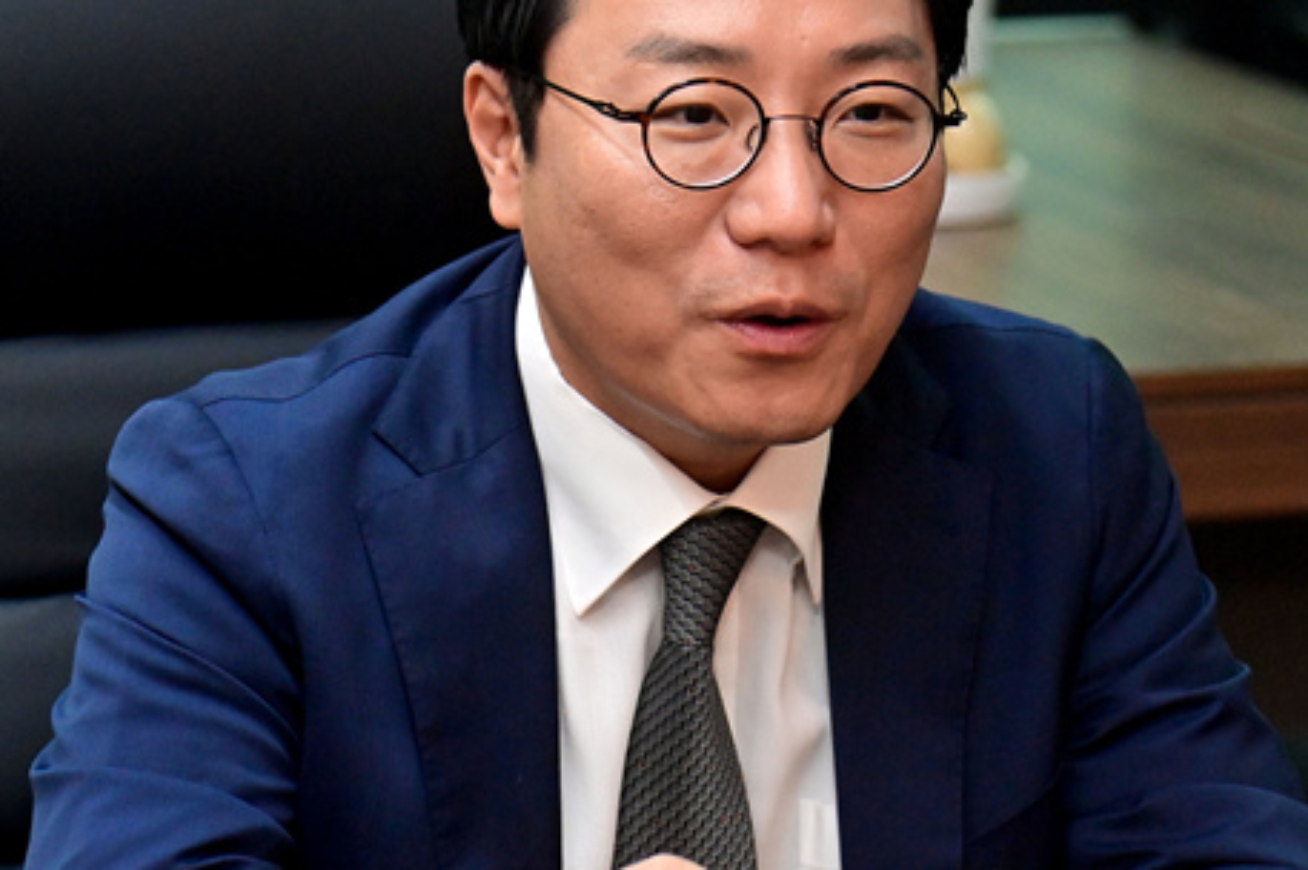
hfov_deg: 11.2
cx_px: 758
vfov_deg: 7.5
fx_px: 6680
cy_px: 419
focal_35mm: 184
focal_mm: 105
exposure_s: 1/250
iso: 6400
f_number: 5
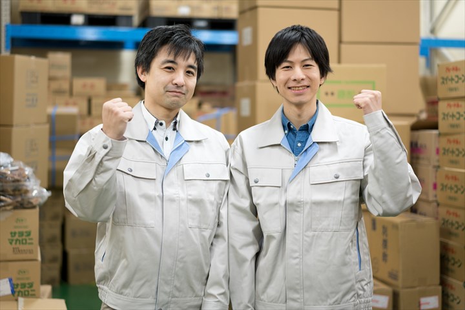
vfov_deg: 24.6
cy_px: 155
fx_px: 710
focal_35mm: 55
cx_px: 232
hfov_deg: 36.2
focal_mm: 55
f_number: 1.8
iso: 400
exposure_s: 1/200
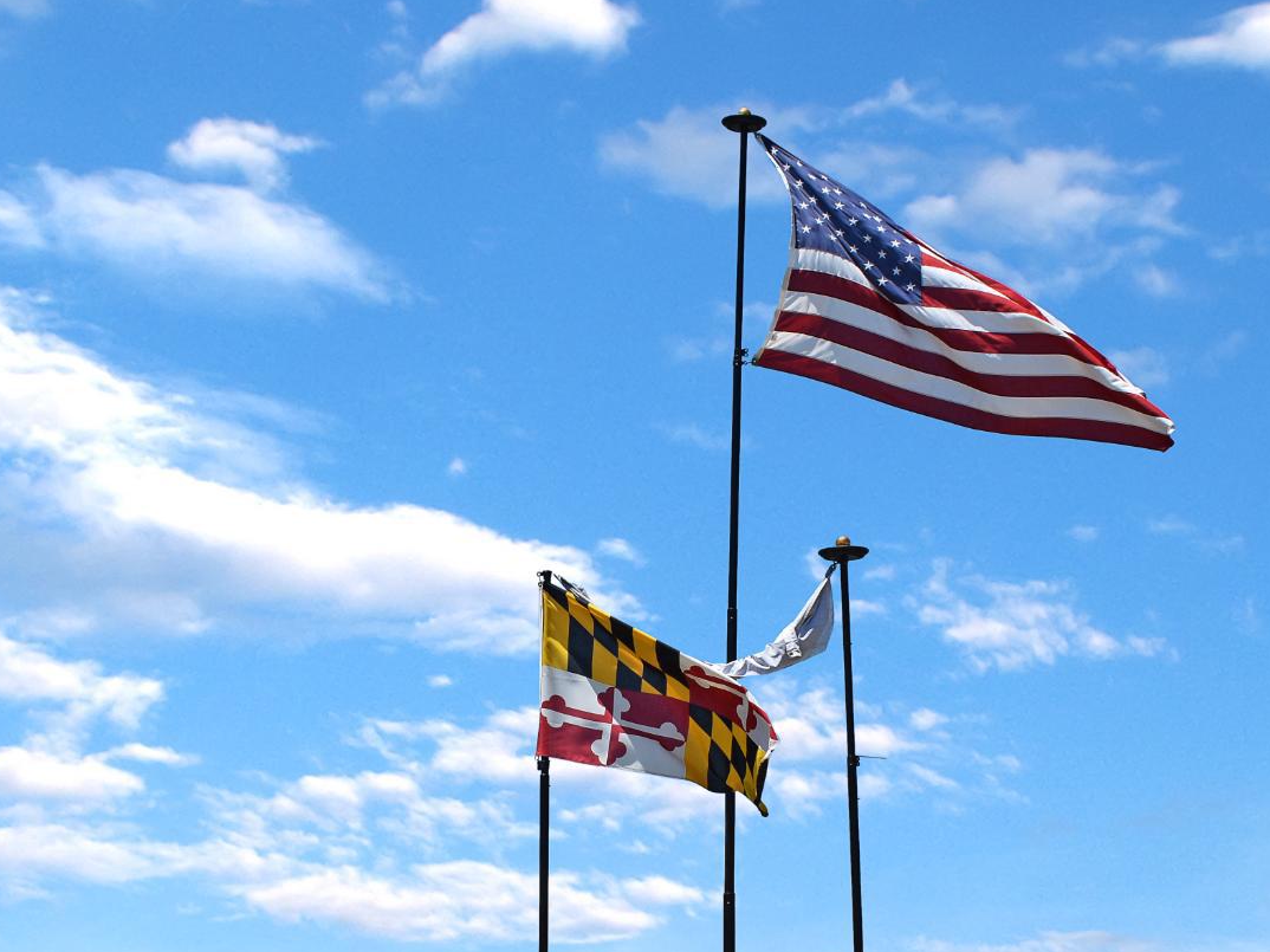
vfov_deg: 19.0
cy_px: 669
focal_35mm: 77
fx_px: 2824
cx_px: 633
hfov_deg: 25.3
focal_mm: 28
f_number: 10
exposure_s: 1/400
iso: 100
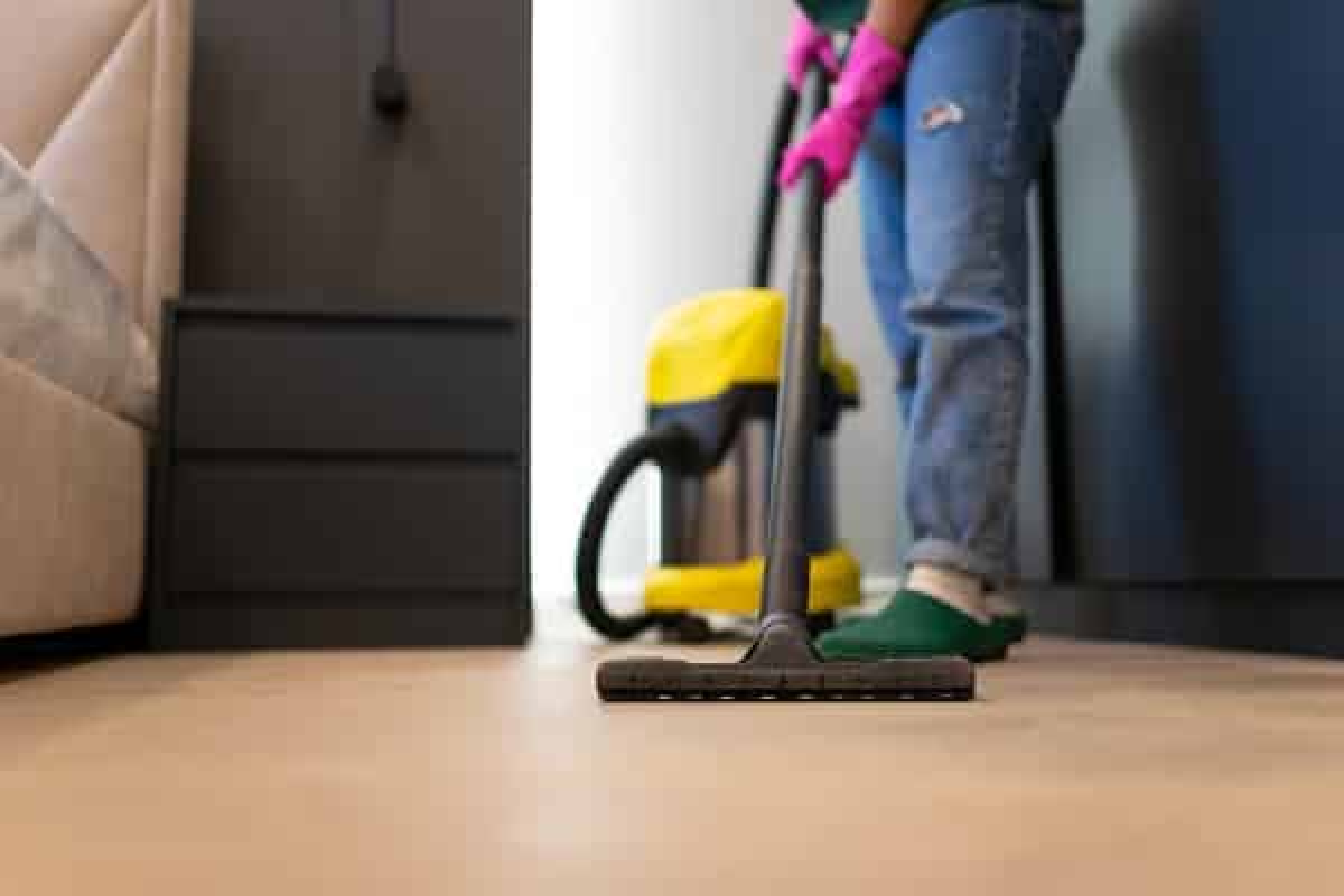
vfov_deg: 37.9
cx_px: 672
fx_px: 1307
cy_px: 448
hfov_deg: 54.4
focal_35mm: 35
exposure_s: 1/80
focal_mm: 35
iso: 400
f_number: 1.4
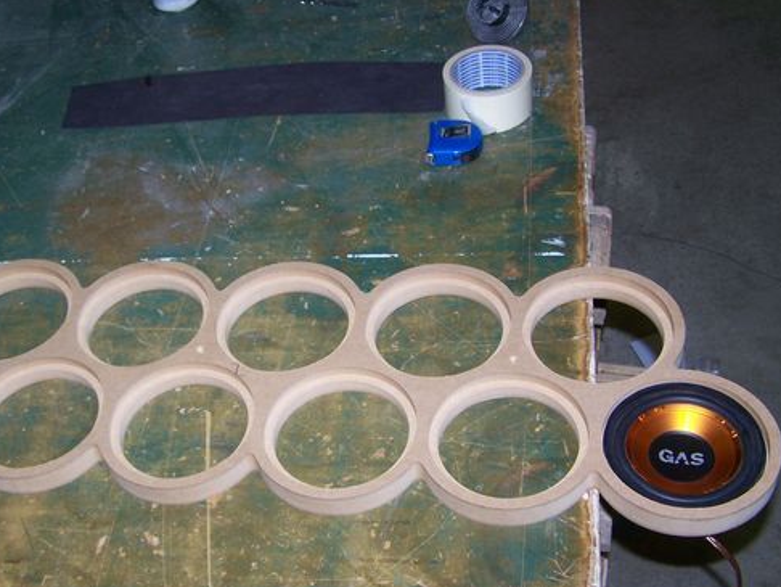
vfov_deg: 29.1
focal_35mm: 50
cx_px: 291
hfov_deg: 37.9
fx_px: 1129
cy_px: 354
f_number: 2.8
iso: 80
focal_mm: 6.3
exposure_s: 1/60
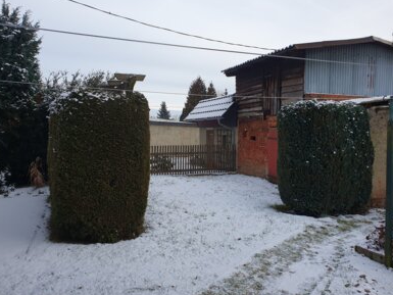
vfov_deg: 51.4
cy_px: 148
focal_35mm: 27
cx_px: 199
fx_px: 307
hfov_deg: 65.3
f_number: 2.4
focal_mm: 4.32
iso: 50
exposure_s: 1/688
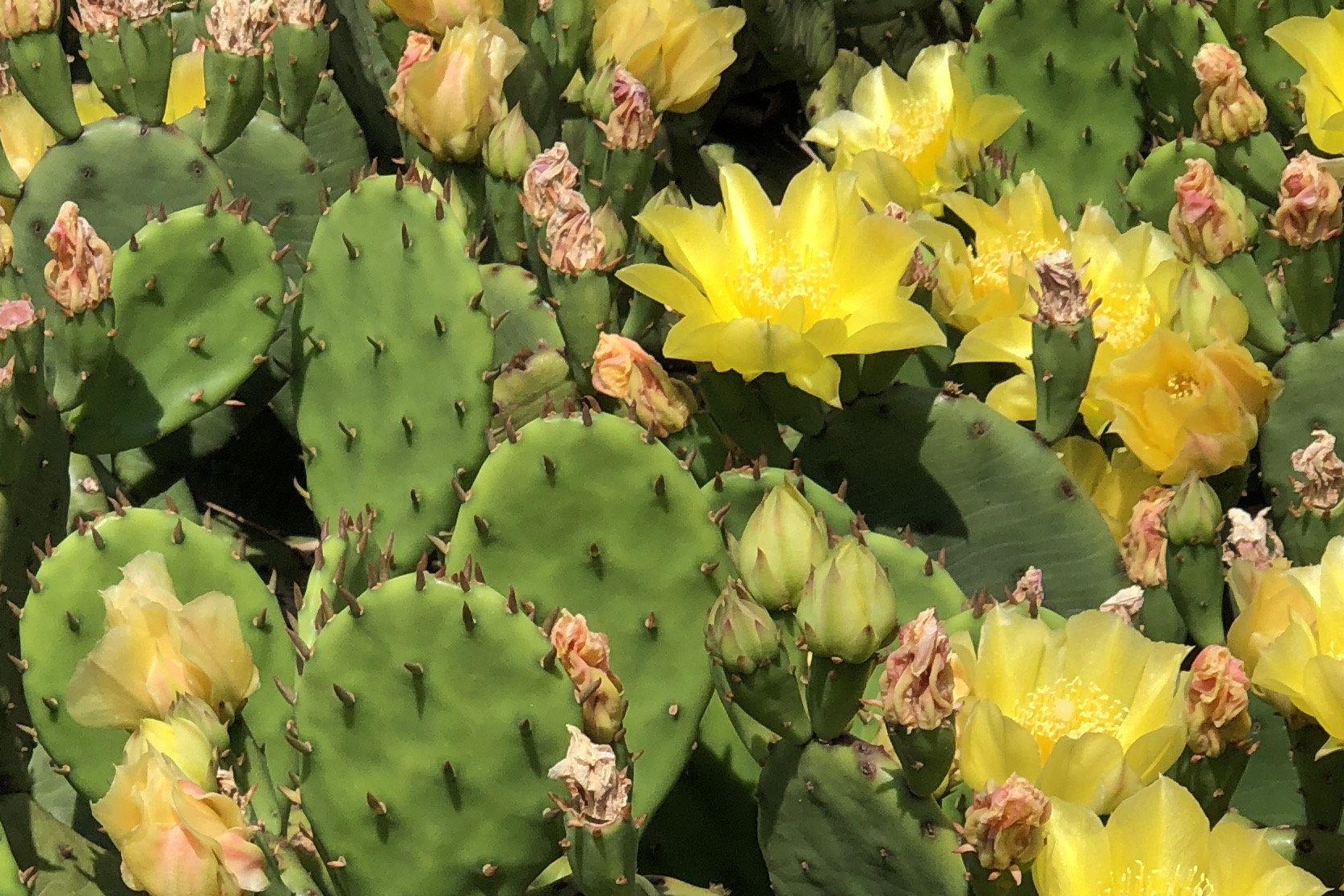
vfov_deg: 10.4
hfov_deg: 15.6
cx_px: 354
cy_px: 764
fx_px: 4890
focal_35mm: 131
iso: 16
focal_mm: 6
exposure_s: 1/1171
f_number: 2.4
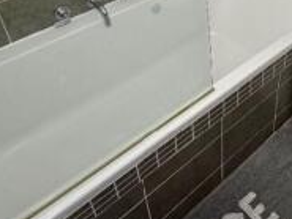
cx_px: 274
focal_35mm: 44
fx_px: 371
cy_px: -18
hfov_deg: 39.2
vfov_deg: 29.8
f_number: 2.2
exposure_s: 1/96
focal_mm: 2.22
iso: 64
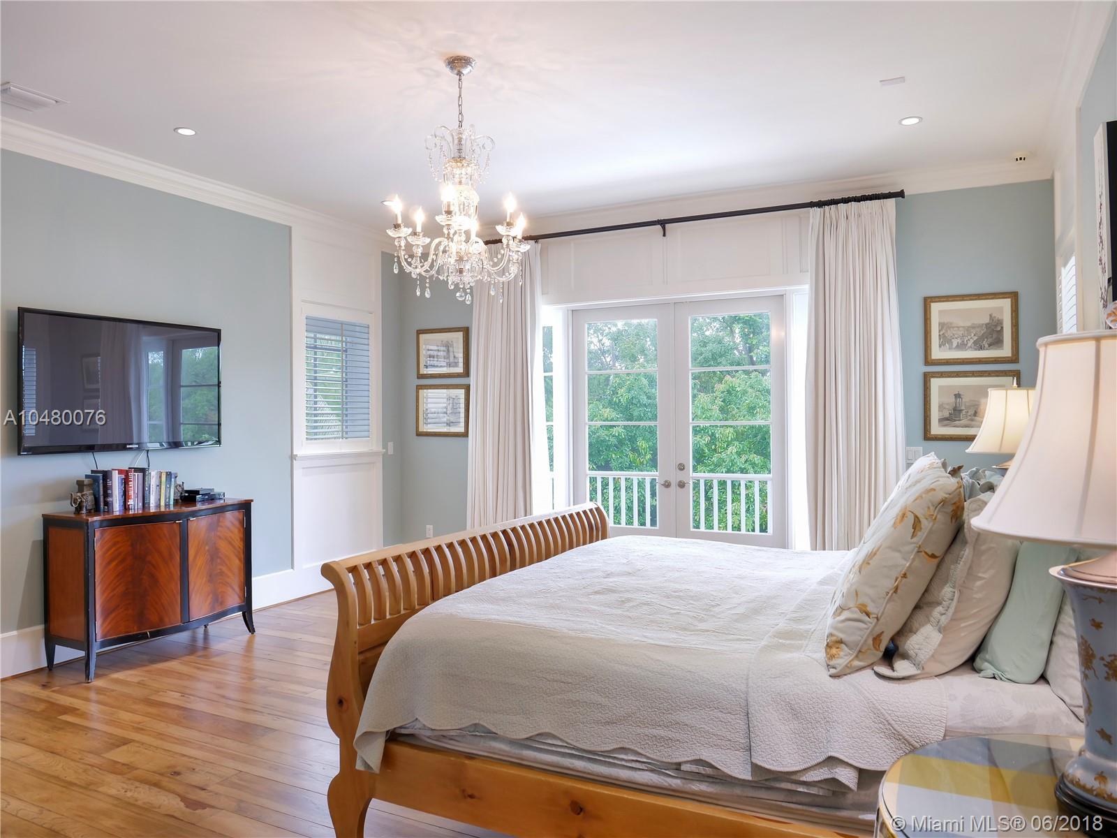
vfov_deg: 56.8
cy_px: 419
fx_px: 774
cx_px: 558
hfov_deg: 71.6
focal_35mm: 24
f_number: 4
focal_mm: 12
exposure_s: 1/15
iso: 400
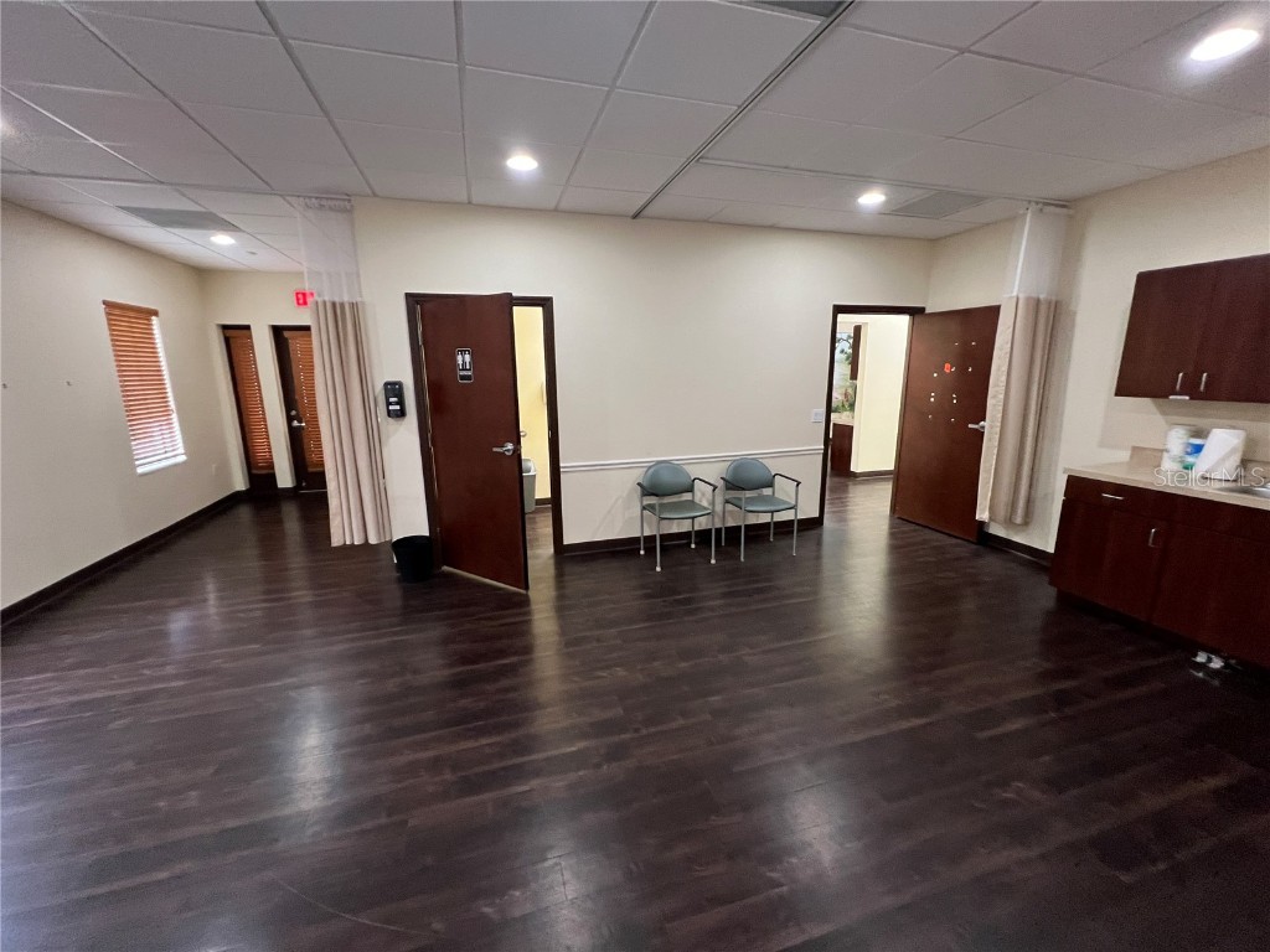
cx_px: 635
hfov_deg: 106.2
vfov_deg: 89.9
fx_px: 477
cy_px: 476
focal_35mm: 13
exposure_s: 1/60
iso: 400
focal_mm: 1.57
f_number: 1.8
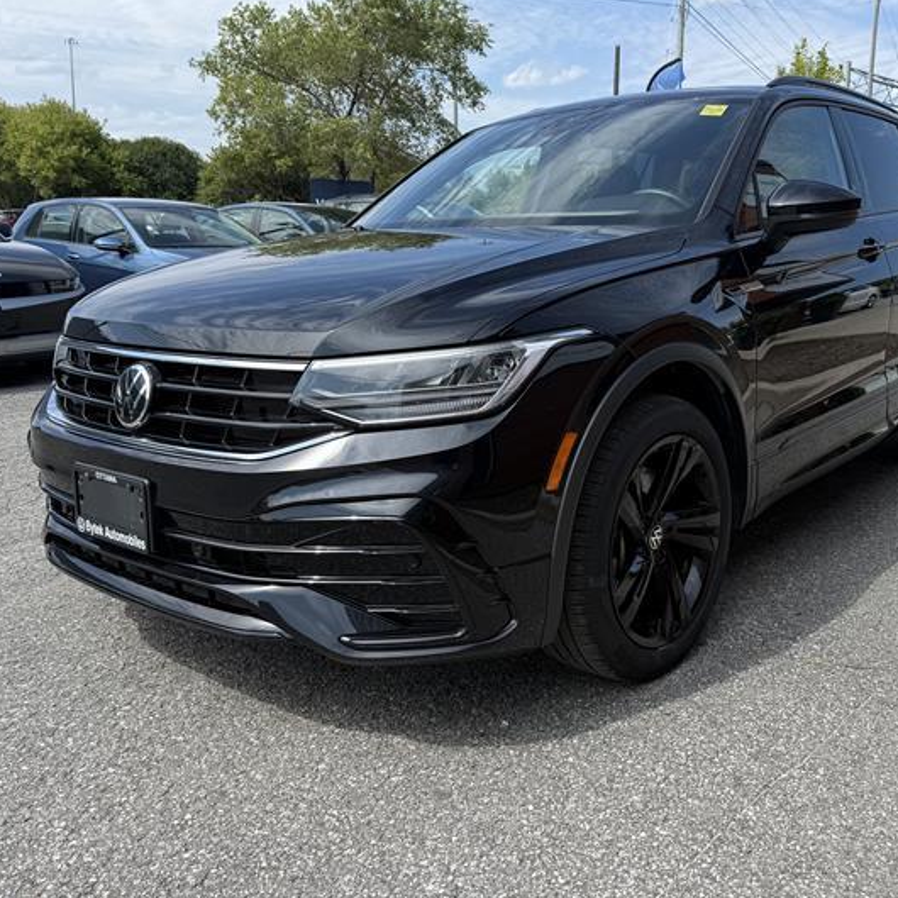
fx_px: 939
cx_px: 530
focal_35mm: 32
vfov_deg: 51.0
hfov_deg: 50.8
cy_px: 395
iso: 80
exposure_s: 1/2907
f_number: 1.78
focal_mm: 6.76
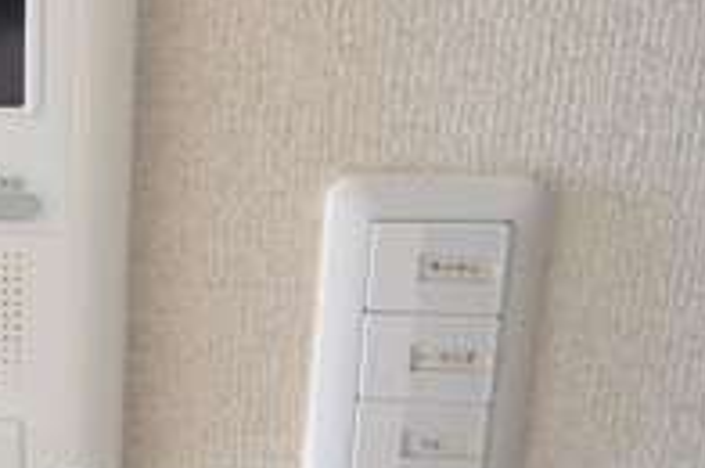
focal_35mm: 46
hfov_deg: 37.2
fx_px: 899
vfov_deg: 28.8
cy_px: 133
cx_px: -36
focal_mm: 10
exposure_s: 1/4
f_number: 3.5
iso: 100
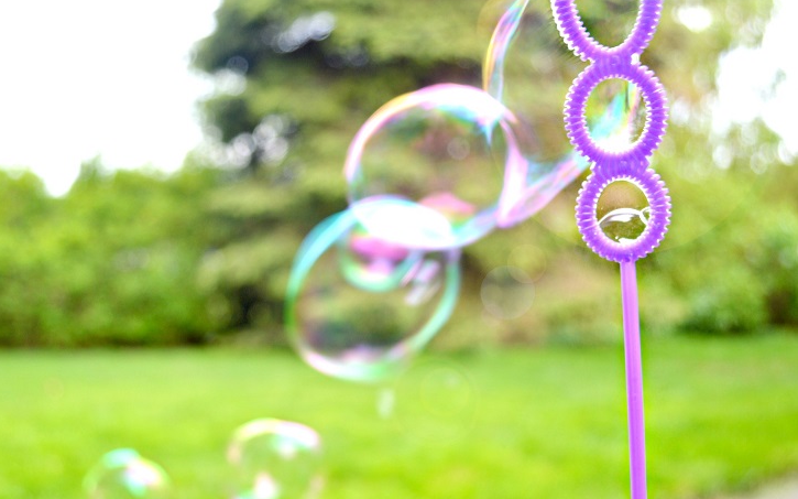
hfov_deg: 52.8
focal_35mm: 37
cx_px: 396
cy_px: 247
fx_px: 805
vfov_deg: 34.4
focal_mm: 24
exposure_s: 1/80
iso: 200
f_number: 4
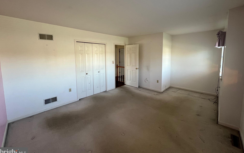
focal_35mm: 14
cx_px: 122
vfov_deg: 78.0
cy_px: 64
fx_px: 93
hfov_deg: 105.3
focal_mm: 1.57
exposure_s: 1/60
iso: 160
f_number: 1.8
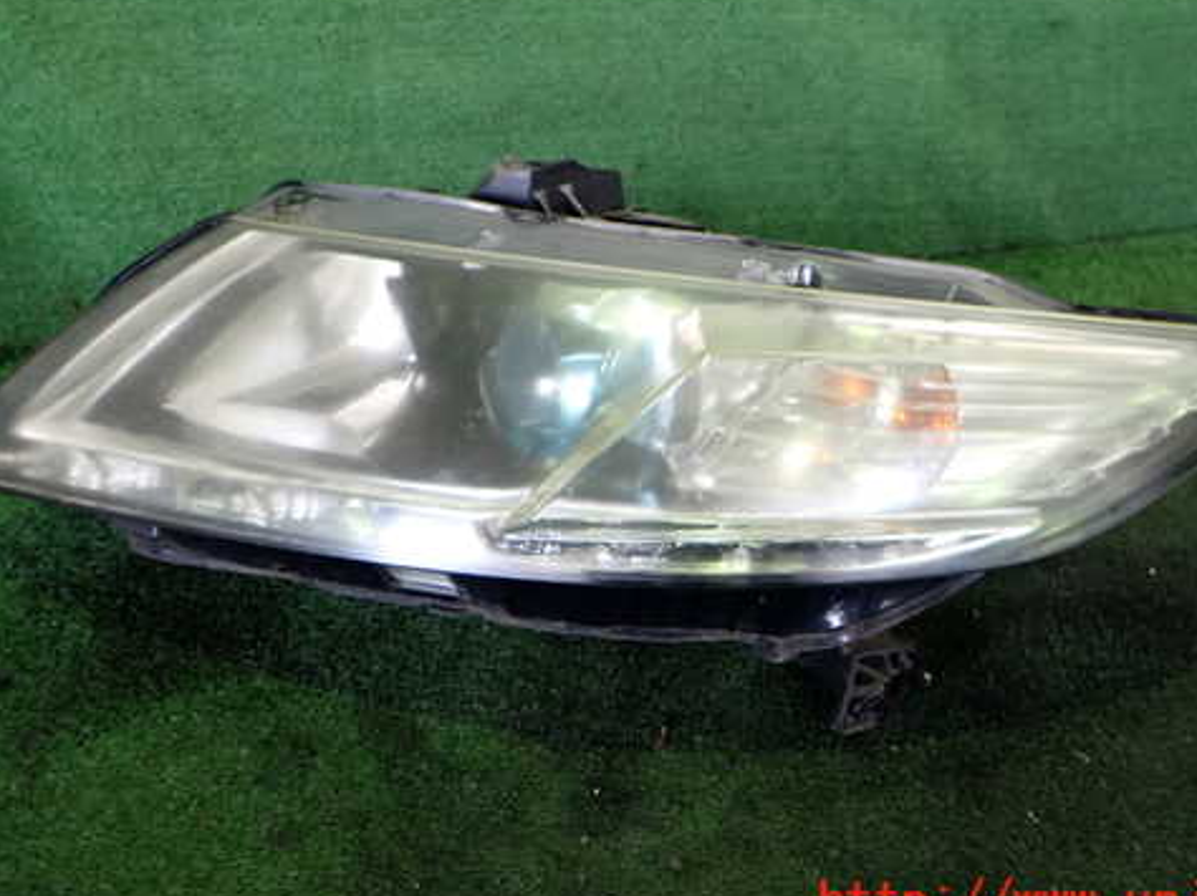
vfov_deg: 37.6
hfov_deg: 49.0
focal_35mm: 38
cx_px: 631
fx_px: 1313
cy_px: 368
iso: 200
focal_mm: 5.4
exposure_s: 1/30
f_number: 2.3
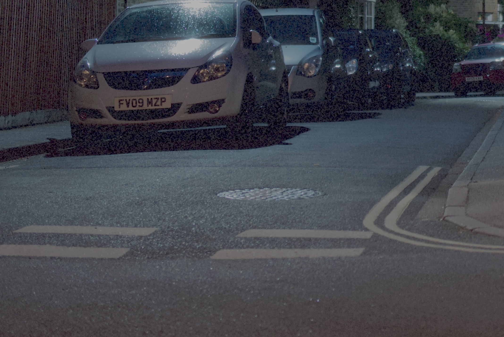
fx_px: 1540
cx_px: 558
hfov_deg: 17.9
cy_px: -106
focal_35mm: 110
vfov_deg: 12.1
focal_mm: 28
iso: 3200
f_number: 1.7
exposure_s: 1/50
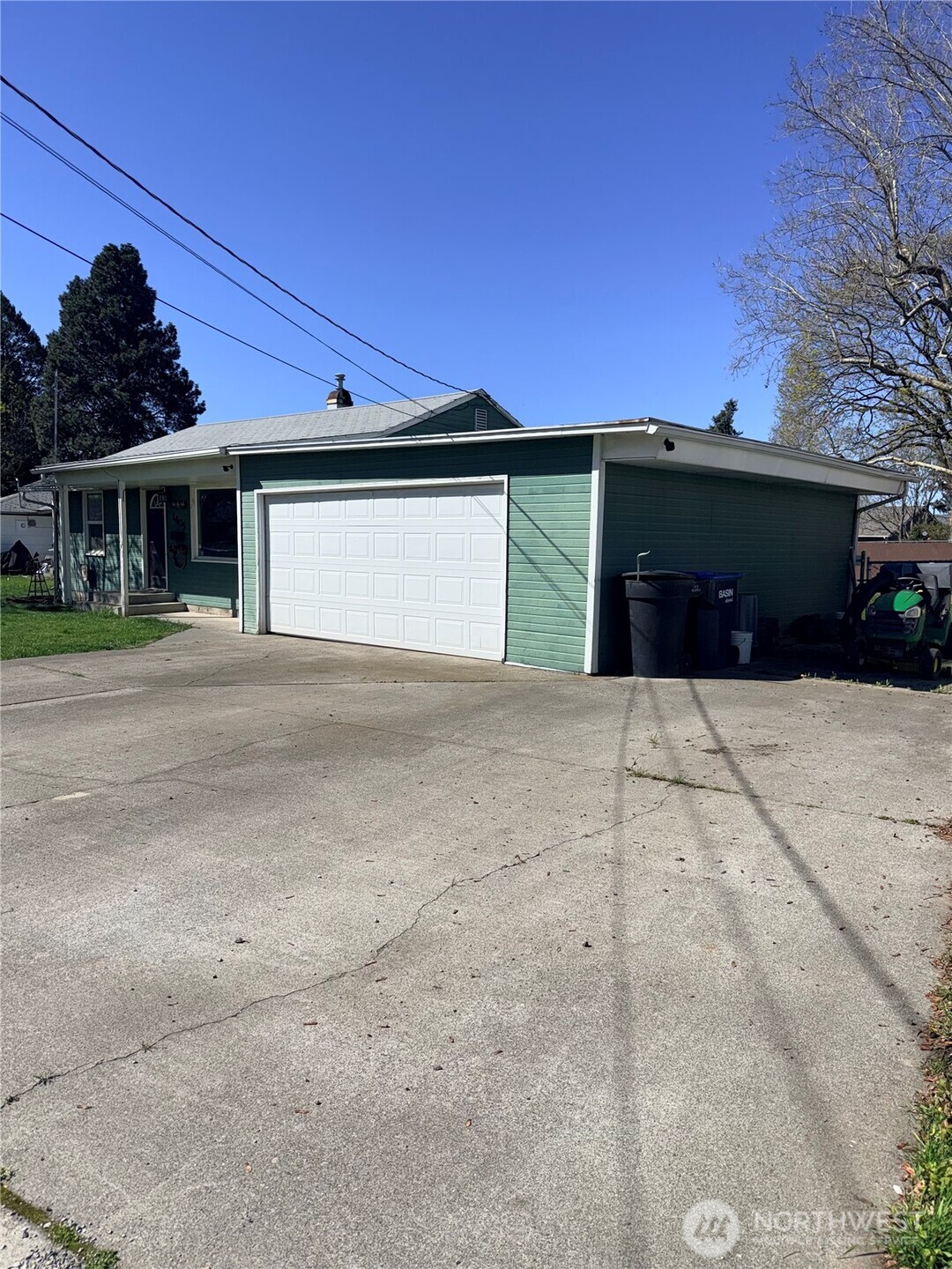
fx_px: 880
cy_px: 634
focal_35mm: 24
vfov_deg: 71.6
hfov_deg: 56.8
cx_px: 476
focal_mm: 6.76
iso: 50
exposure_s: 1/9709
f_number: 1.78
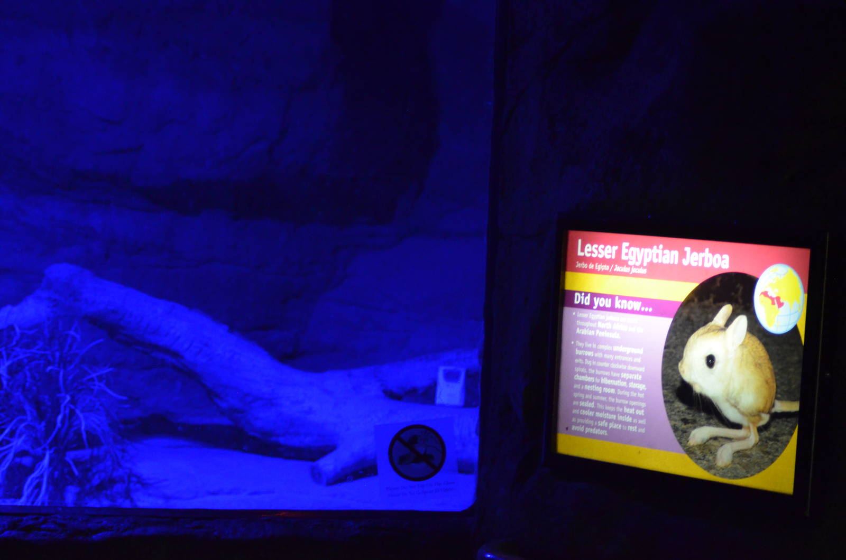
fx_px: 2463
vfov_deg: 13.0
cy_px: 280
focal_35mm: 105
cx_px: 423
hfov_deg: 19.5
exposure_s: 1/100
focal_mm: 70
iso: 3200
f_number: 4
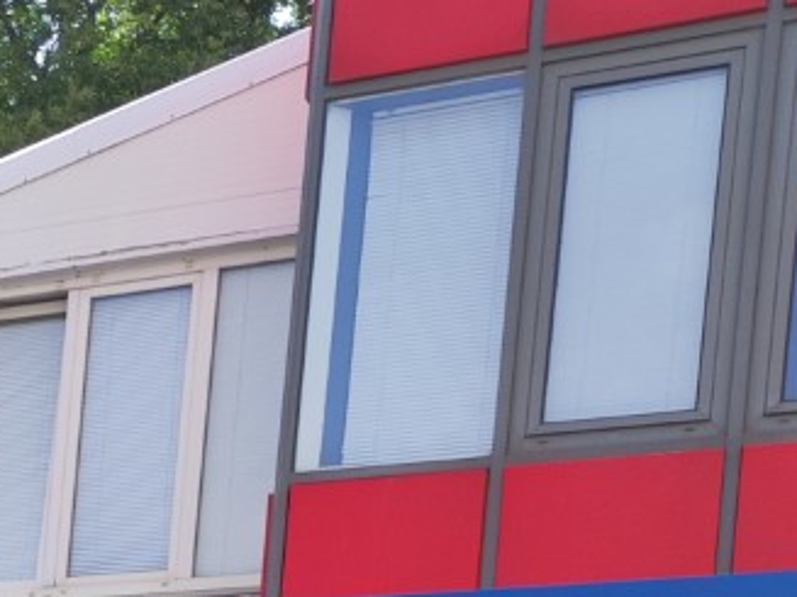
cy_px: 1170
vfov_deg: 12.8
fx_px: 2348
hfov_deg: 16.6
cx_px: -557
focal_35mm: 102
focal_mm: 4.7
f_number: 1.79
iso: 50
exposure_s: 1/345
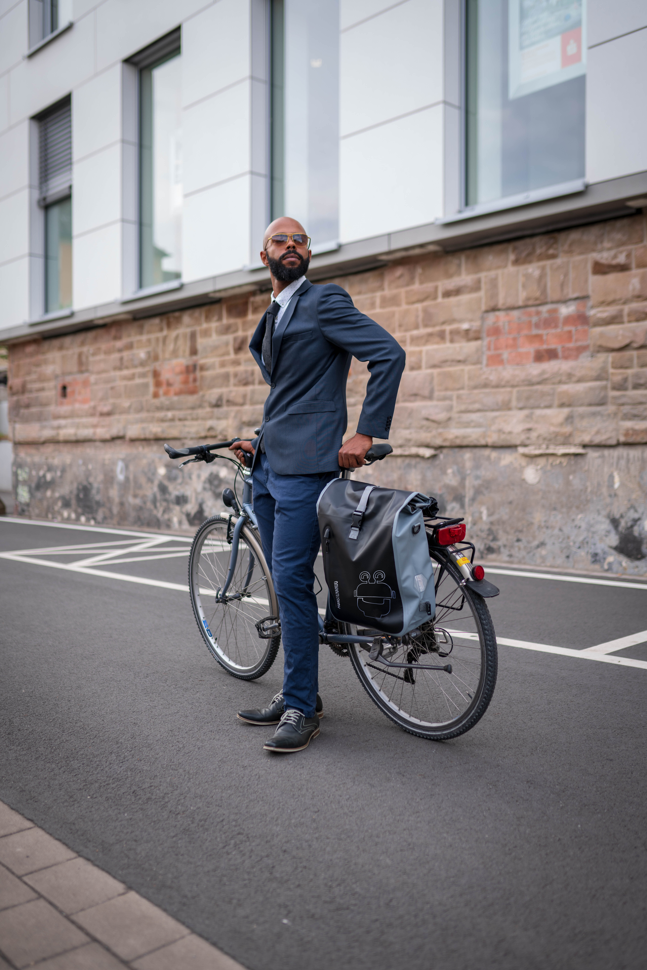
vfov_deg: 54.4
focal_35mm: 35
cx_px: 324
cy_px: 485
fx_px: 943
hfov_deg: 37.9
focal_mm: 35
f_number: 1.8
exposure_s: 1/400
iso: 50
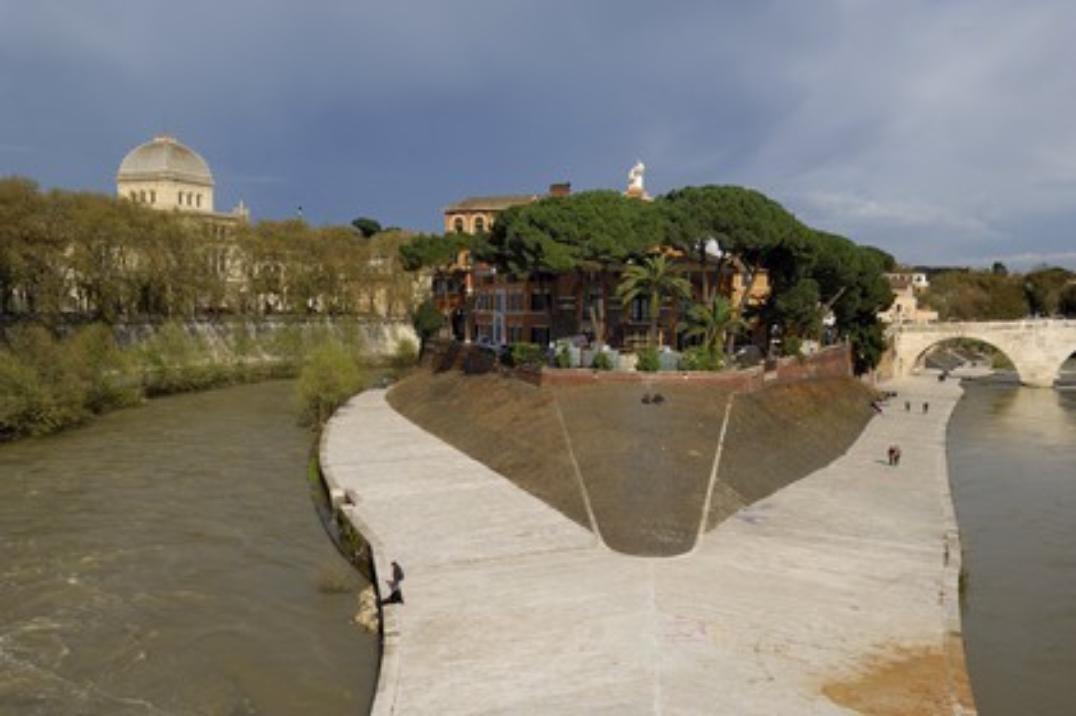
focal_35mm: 36
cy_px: 358
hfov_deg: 53.2
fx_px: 1075
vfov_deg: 36.8
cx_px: 538
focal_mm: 24
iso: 100
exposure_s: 1/200
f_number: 12
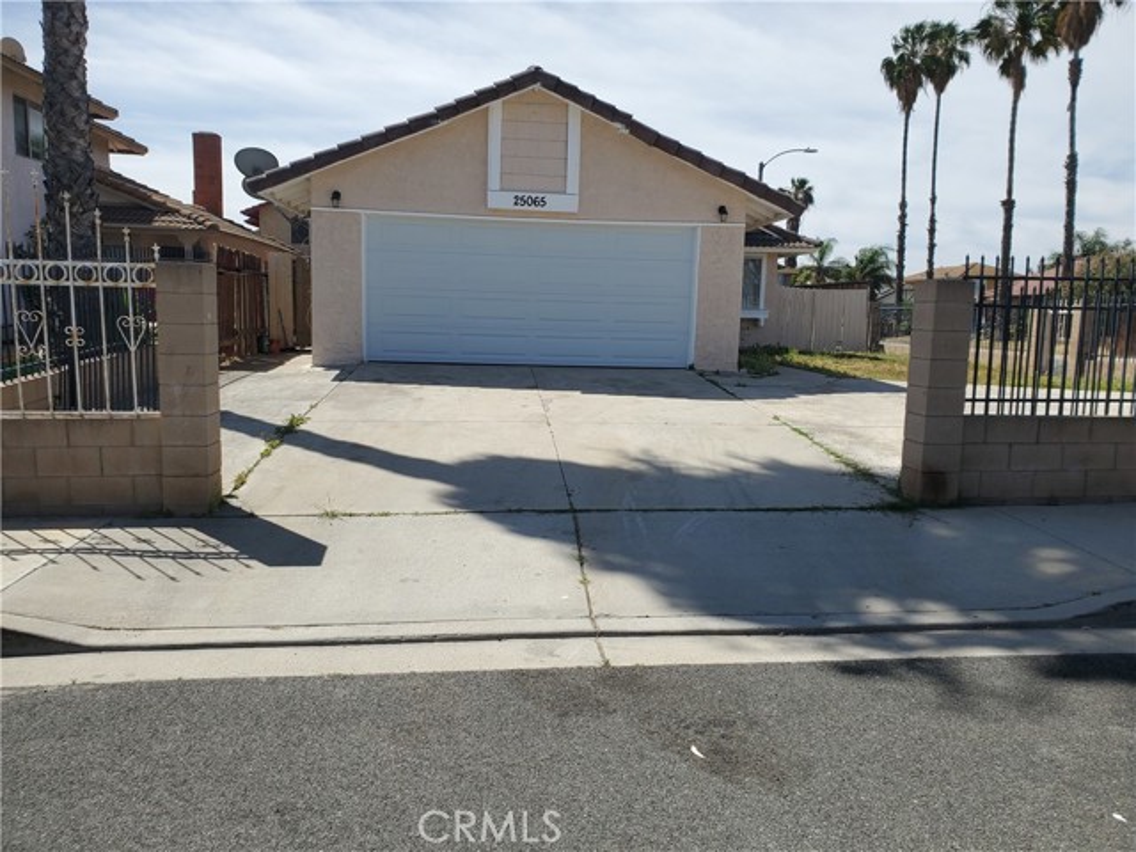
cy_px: 426
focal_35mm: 26
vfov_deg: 53.1
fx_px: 853
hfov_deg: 67.3
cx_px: 568
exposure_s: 1/1823
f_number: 2.4
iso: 50
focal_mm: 4.3
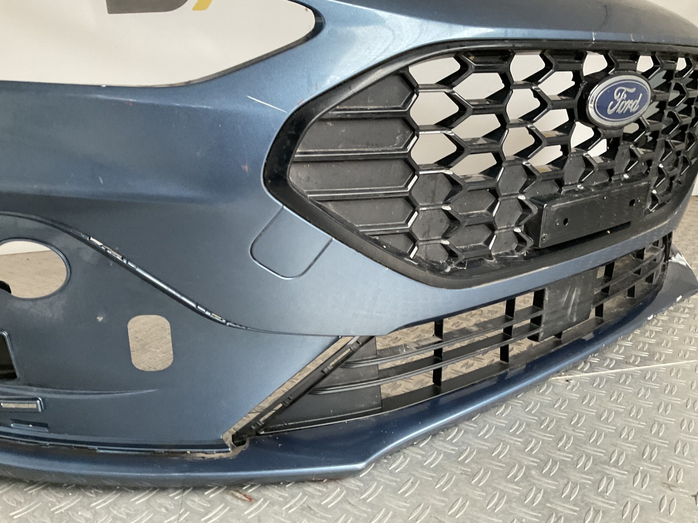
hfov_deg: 61.7
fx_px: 585
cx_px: 349
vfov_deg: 48.2
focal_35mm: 29
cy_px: 262
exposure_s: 1/50
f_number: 1.8
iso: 160
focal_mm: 3
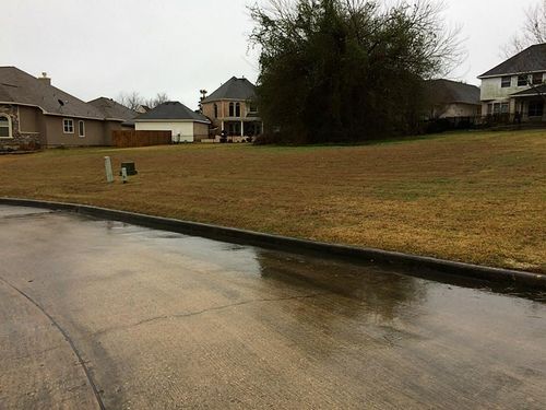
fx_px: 457
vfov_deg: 48.2
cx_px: 273
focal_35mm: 29
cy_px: 205
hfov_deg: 61.7
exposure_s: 1/214
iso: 32
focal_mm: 4.15
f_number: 2.2
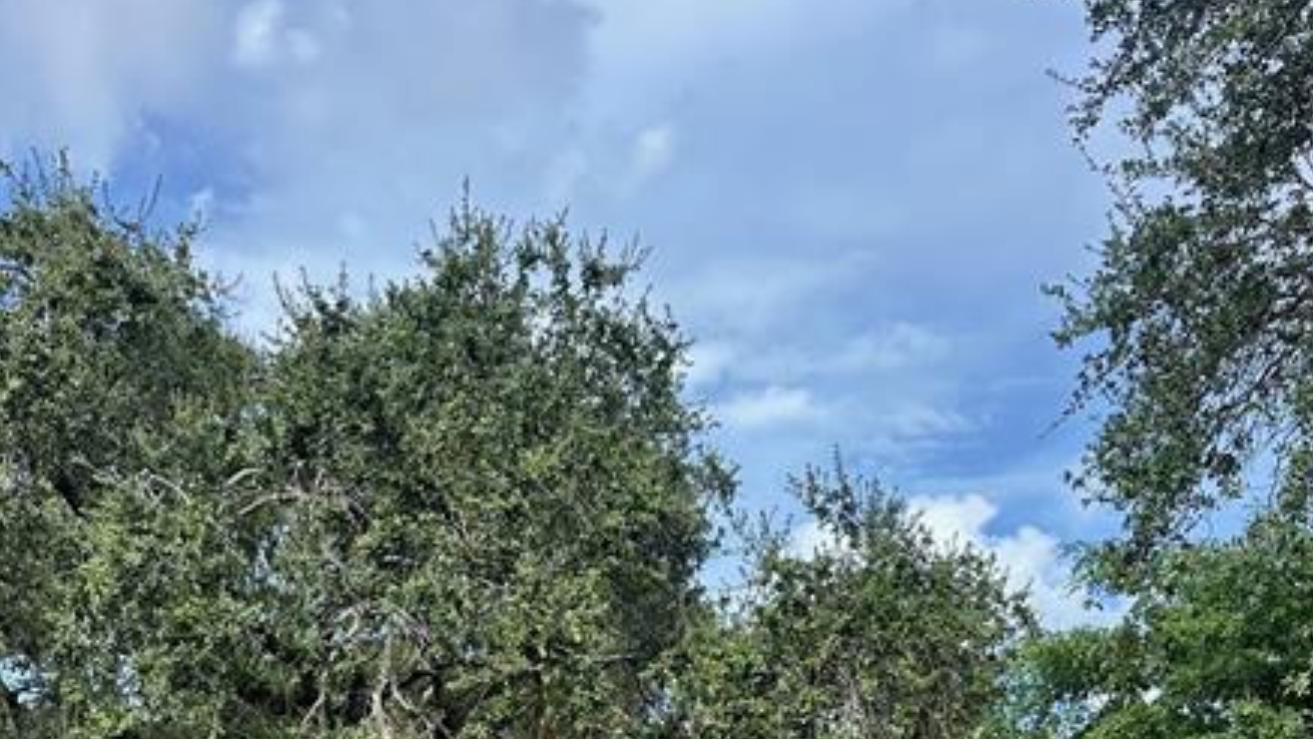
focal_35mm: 46
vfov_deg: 22.4
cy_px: 1039
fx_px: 1602
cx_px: 526
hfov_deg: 44.3
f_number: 1.78
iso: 80
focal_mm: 6.86
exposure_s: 1/1949
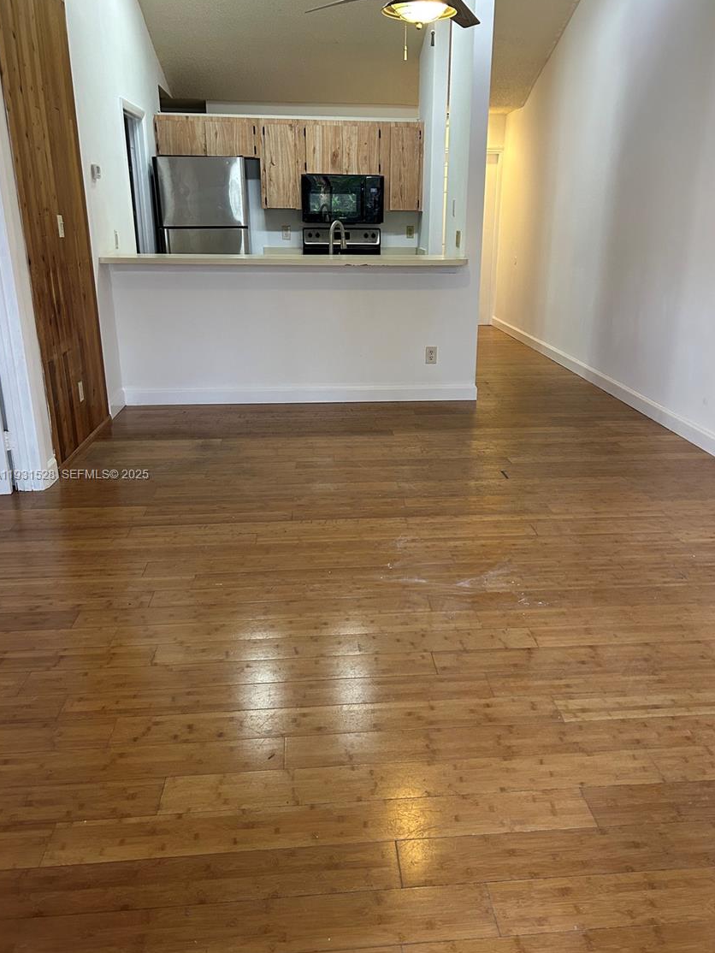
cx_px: 375
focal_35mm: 28
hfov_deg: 49.7
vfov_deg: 63.4
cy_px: 476
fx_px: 771
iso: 200
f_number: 1.5
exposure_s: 1/60
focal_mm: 5.7
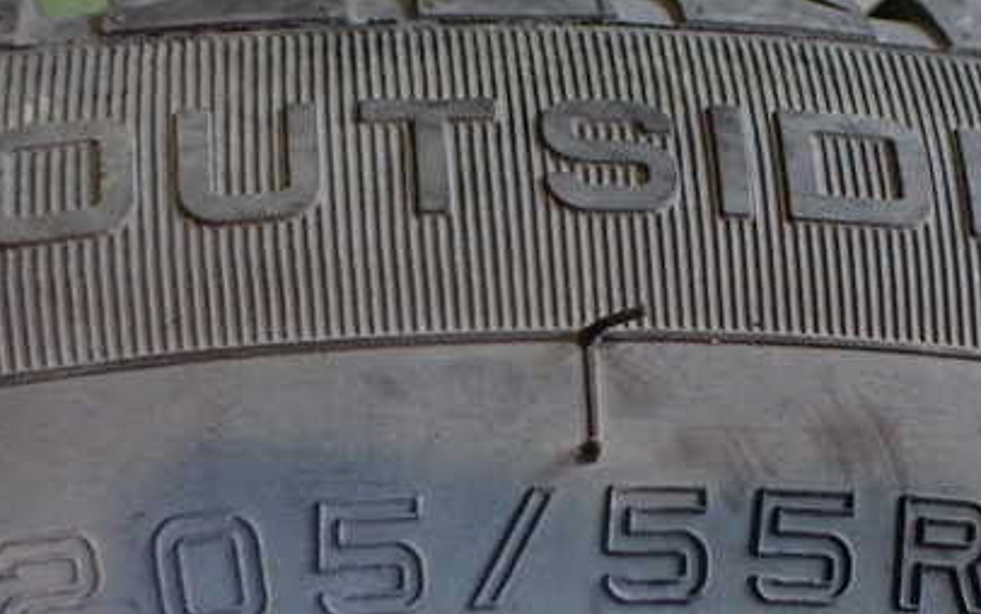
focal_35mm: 47
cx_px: 599
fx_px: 1257
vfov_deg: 27.0
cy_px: 483
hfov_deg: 42.4
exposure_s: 1/125
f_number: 2.3
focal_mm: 5.4
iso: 800
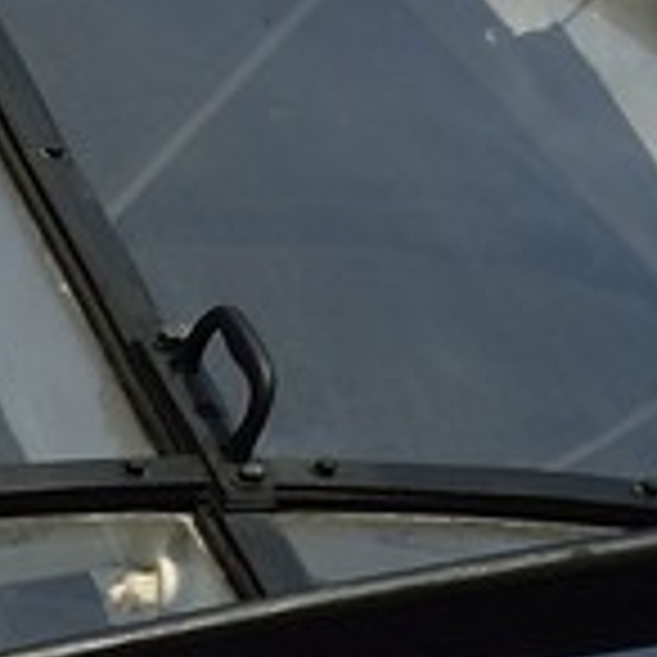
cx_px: -2466
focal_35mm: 167
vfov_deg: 7.9
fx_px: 3586
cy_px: 2376
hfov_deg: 6.5
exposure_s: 1/250
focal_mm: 18
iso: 200
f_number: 11
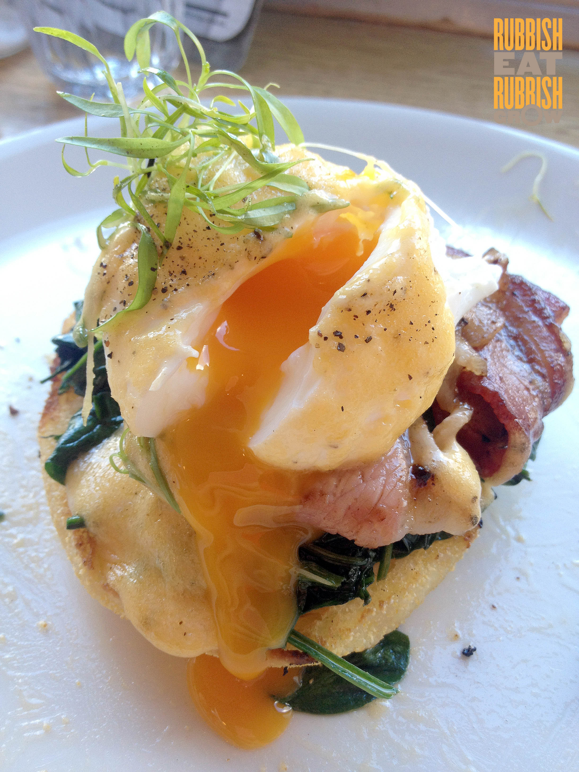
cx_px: 290
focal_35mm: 35
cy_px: 386
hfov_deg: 40.7
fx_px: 781
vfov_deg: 52.6
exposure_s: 1/40
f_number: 2.4
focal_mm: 4.28
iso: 64
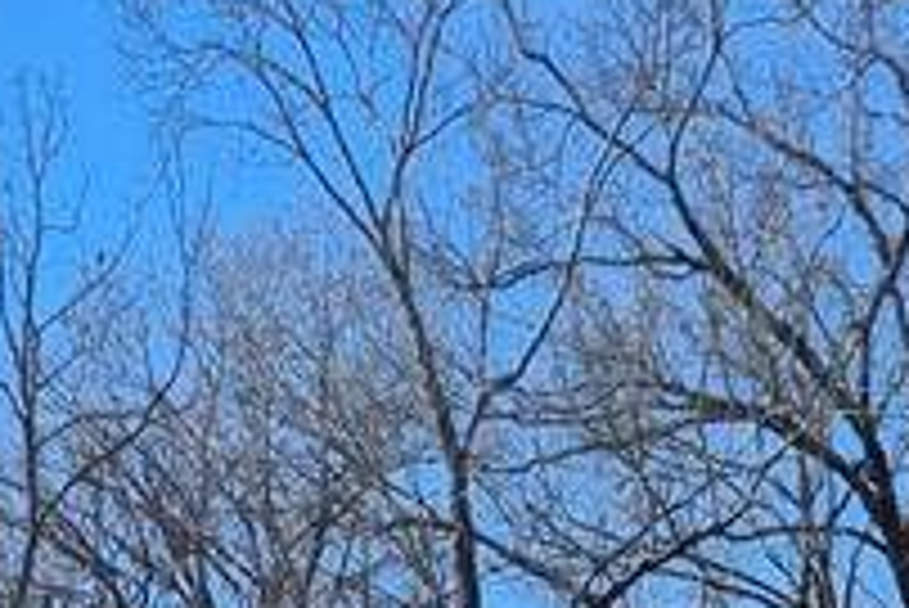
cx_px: 292
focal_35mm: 121
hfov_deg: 16.9
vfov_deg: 9.6
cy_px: 1603
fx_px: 3057
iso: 25
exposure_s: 1/896
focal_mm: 5.4
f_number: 1.8
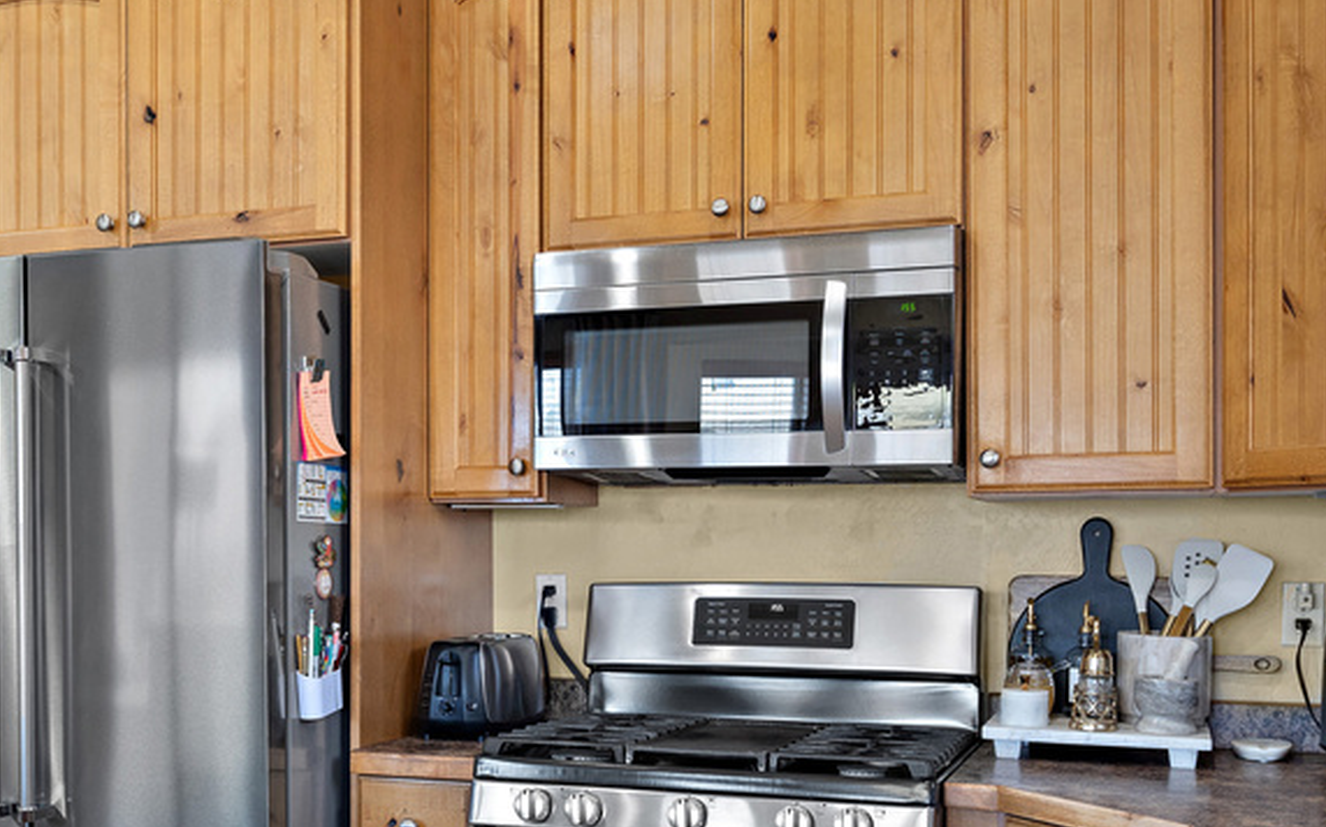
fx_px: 1517
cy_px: 540
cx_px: 489
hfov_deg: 46.7
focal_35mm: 42
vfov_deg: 30.3
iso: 500
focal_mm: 23
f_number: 8
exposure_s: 1/2.5
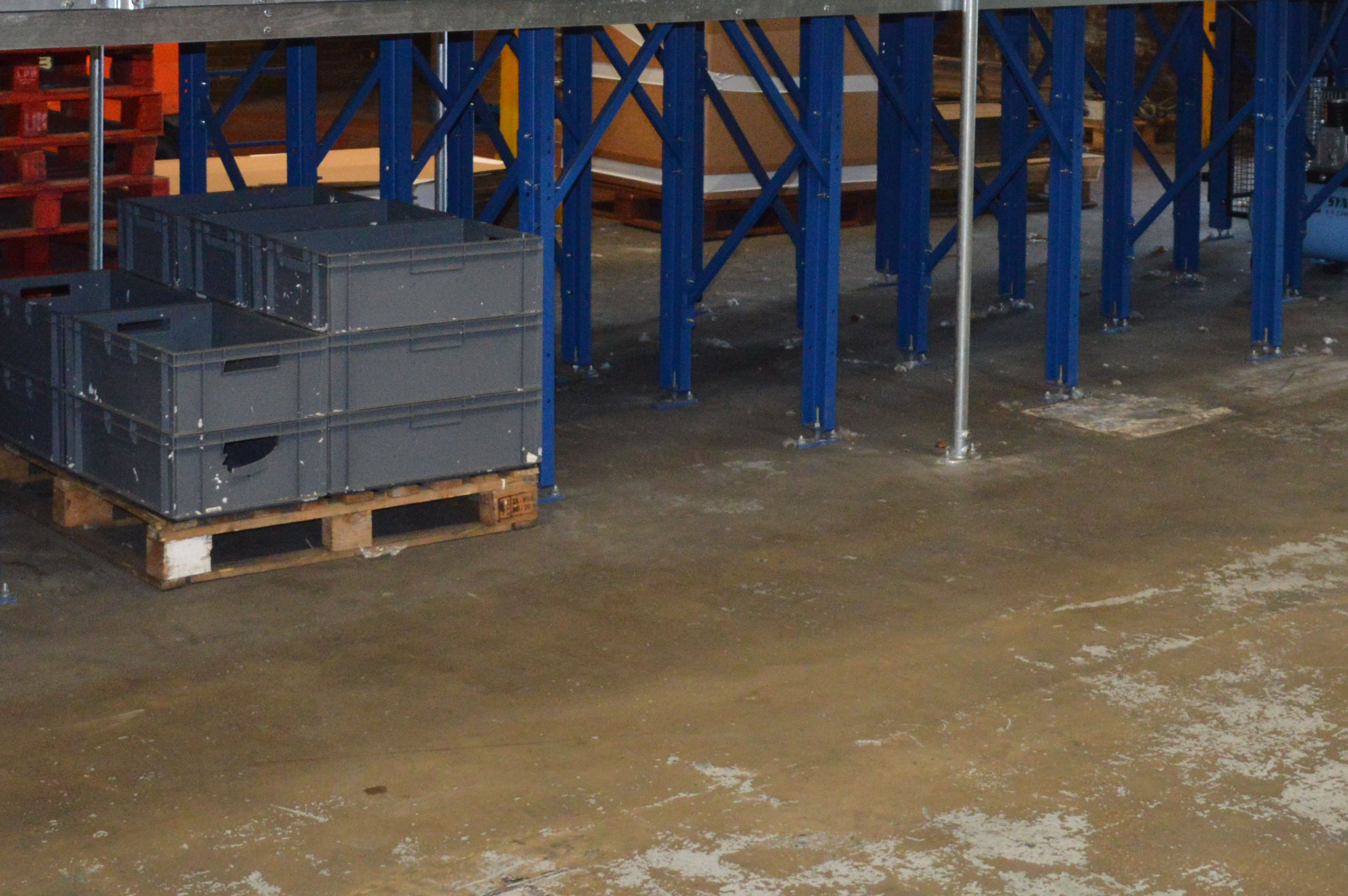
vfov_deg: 20.7
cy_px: -33
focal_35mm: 63
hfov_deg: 31.8
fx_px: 2357
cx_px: 830
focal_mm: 18
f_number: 3.5
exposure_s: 1/60
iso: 1100
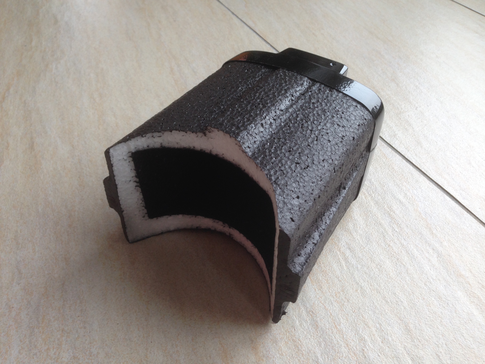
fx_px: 462
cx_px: 242
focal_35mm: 33
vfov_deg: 42.9
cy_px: 182
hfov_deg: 55.4
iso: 50
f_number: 2.4
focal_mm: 4.12
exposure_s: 1/40
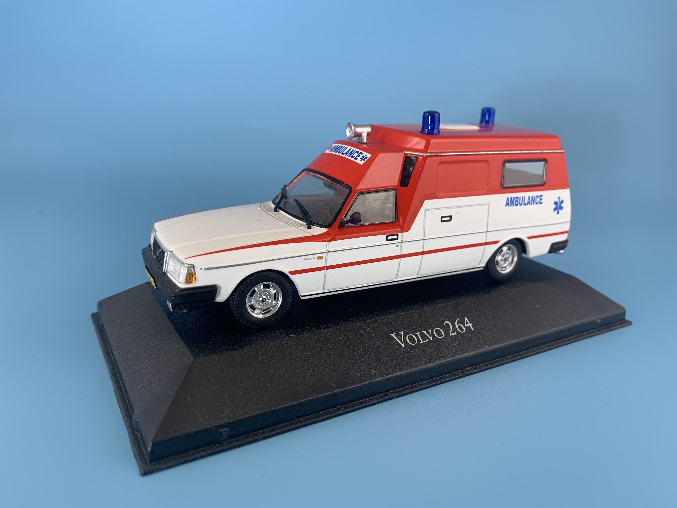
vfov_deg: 53.1
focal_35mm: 26
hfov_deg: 67.3
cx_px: 338
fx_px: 508
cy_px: 254
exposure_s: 1/100
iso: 64
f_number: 1.8
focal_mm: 4.25
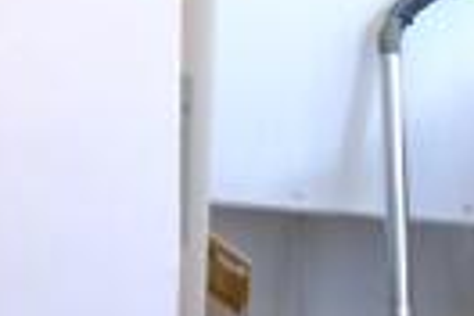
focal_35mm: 116
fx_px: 1527
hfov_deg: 13.6
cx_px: -610
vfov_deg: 11.4
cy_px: -149
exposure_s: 1/5.3
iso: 160
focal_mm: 10
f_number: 4
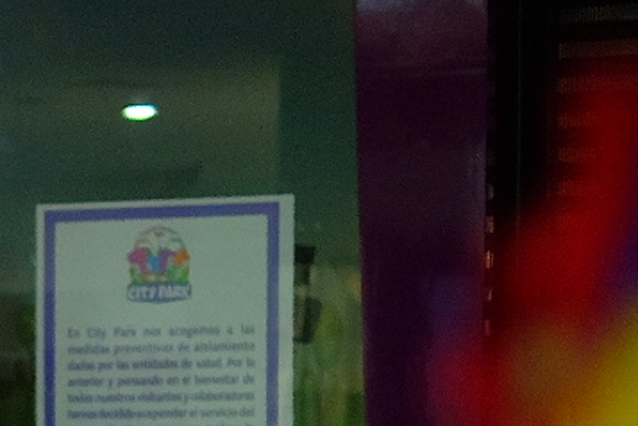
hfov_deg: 7.5
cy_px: 777
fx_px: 4678
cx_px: -552
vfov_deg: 5.1
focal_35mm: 264
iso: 640
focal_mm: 35
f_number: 1.4
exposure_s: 1/250
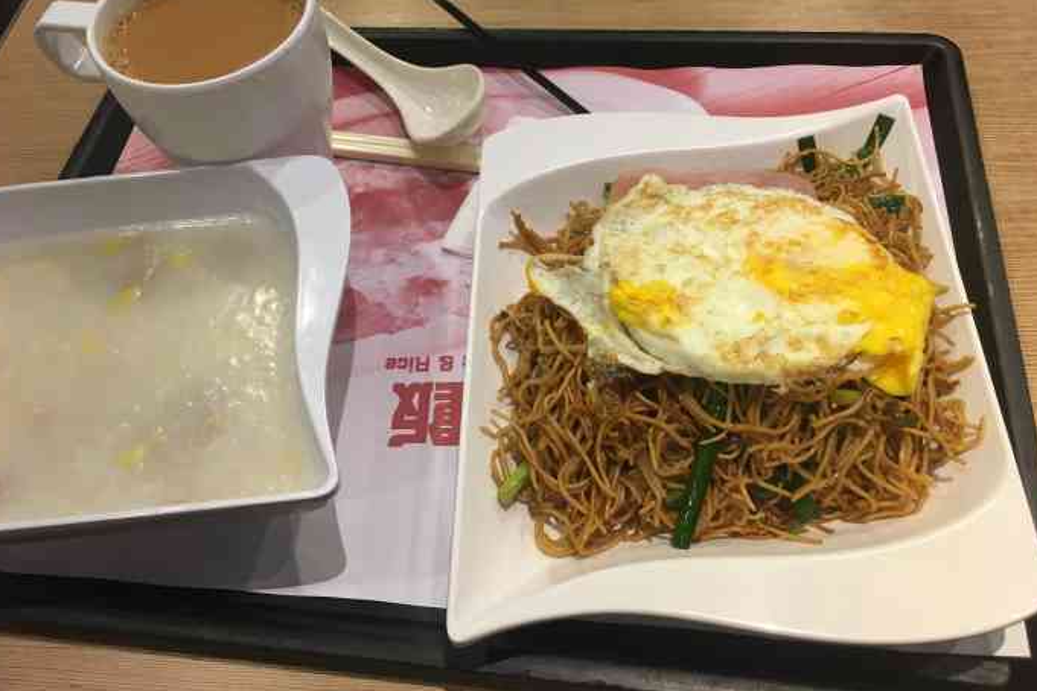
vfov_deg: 42.3
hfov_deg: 60.3
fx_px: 893
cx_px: 518
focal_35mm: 31
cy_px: 314
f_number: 2.2
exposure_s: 1/33
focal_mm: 4.15
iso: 64
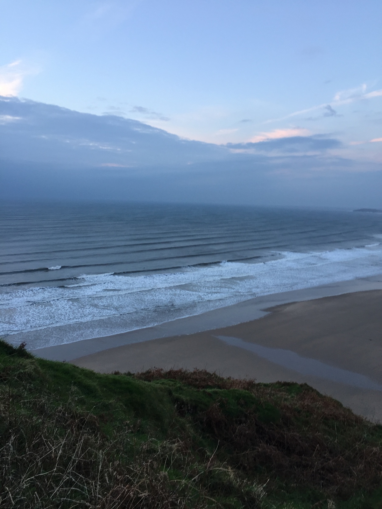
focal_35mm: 29
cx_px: 191
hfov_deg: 48.2
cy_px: 254
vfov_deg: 61.7
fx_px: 427
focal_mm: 4.15
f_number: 2.2
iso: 32
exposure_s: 1/50
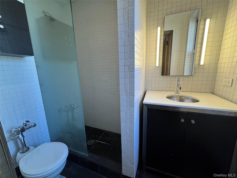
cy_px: 89
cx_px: 118
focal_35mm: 14
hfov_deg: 102.1
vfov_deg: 85.7
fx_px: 96
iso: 200
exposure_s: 1/120
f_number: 2.2
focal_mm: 2.22
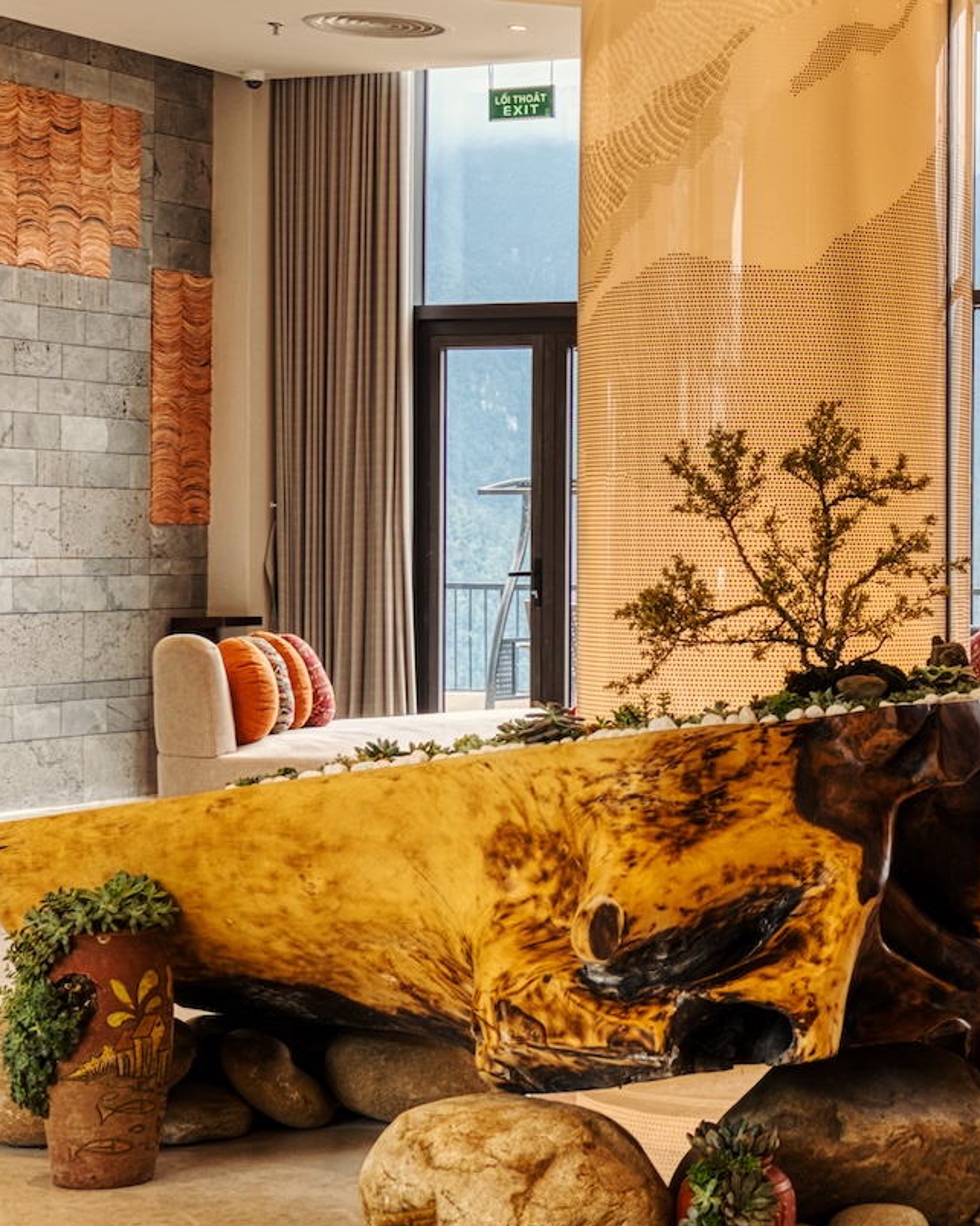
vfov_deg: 24.9
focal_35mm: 76
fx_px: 2756
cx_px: 1281
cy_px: 369
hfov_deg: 18.7
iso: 100
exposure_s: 1/20
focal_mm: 26
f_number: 8
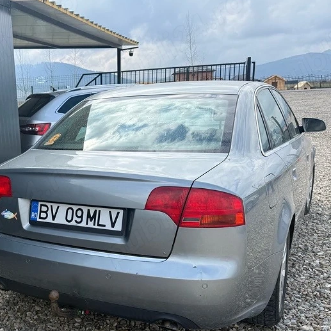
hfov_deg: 38.8
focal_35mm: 41
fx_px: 444
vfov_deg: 40.5
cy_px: 217
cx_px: 51
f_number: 1.78
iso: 80
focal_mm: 6.76
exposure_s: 1/2110
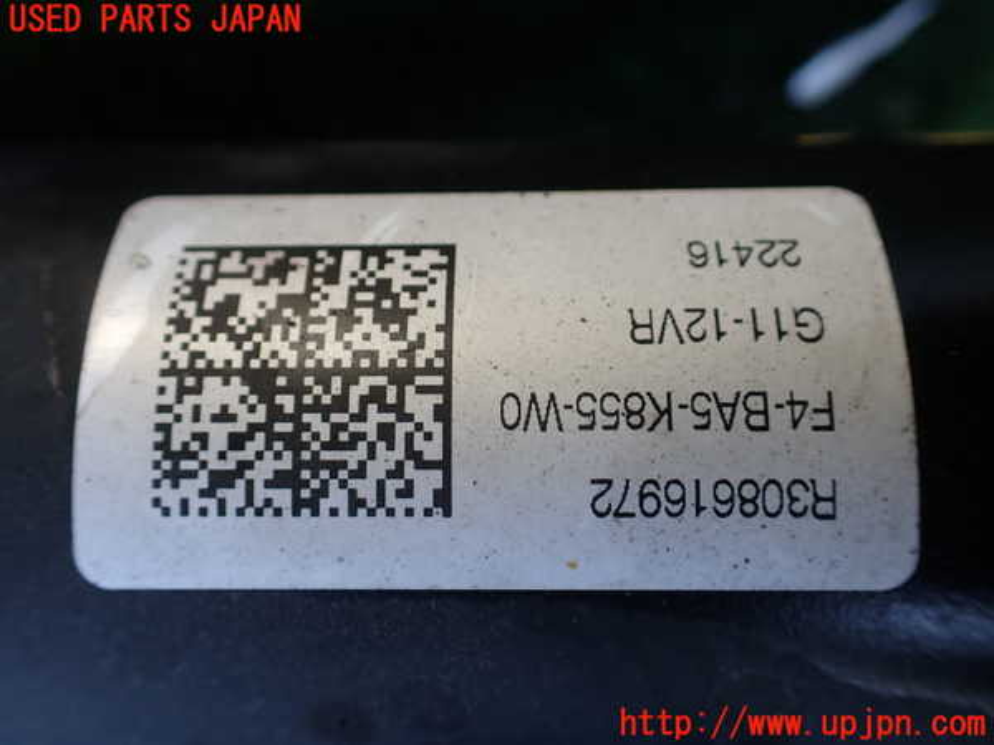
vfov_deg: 46.8
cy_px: 372
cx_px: 497
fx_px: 861
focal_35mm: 30
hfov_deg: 60.0
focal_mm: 5.4
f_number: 2.3
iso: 100
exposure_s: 1/160
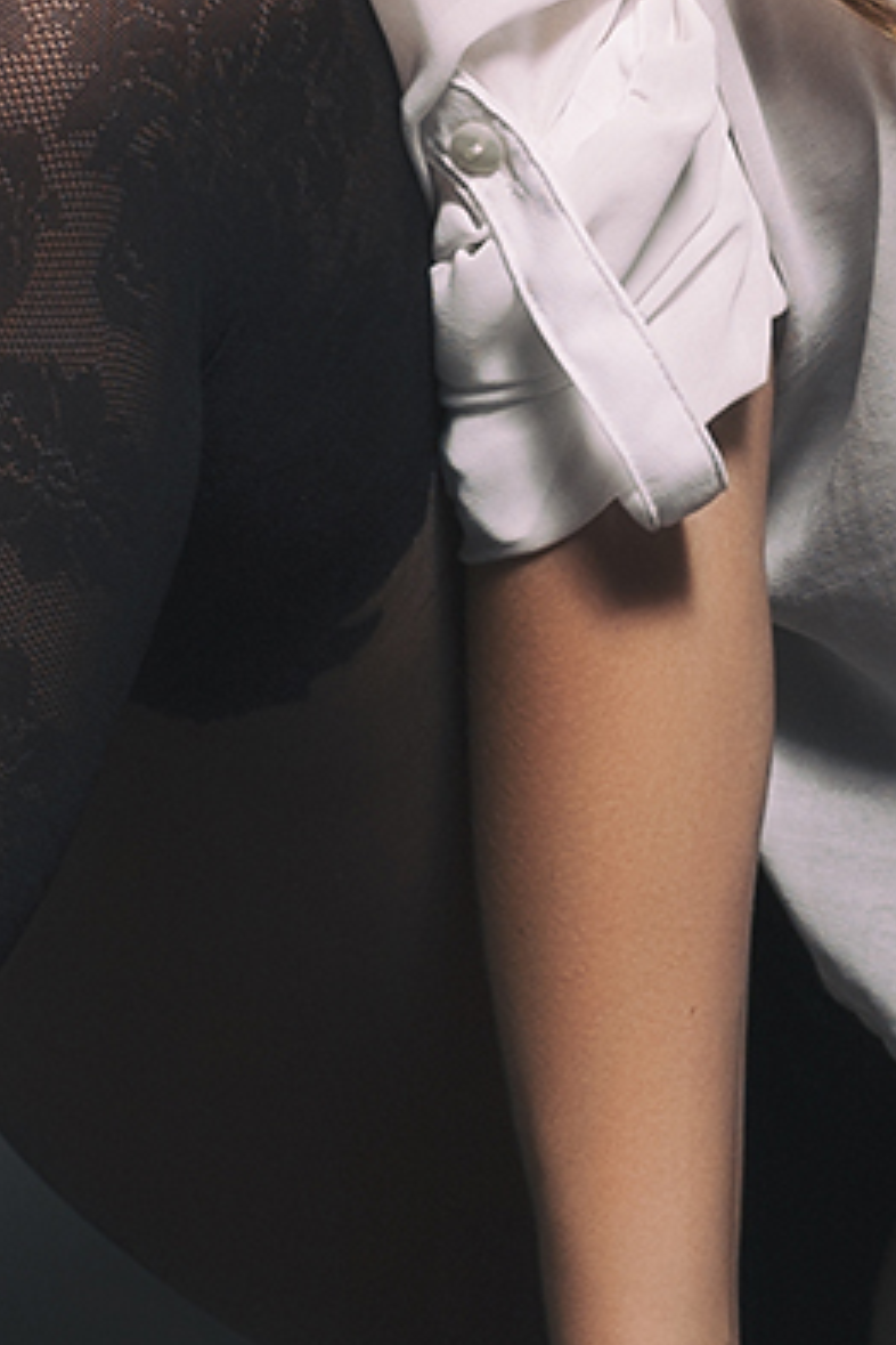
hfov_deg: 4.5
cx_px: 530
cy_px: 394
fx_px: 11386
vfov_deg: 6.8
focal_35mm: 305
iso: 200
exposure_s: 1/500
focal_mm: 50
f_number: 6.3
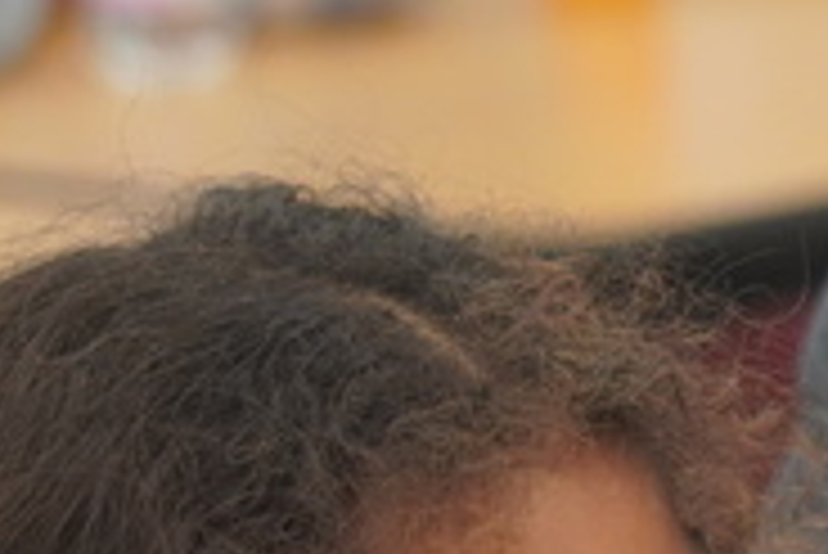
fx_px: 11509
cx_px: 1246
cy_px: 592
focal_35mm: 500
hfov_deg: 4.1
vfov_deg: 2.8
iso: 1250
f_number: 4
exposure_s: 1/160
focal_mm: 90
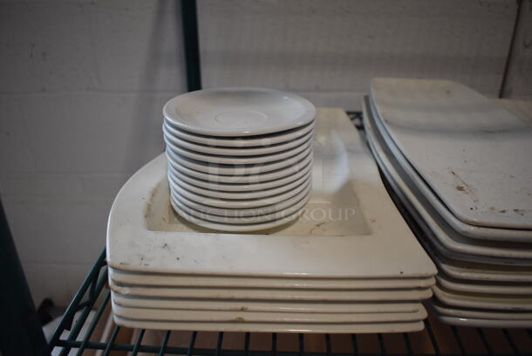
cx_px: 266
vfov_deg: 43.7
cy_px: 178
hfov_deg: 61.9
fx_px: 444
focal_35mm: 30
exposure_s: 1/250
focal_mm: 20
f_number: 3.5
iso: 500
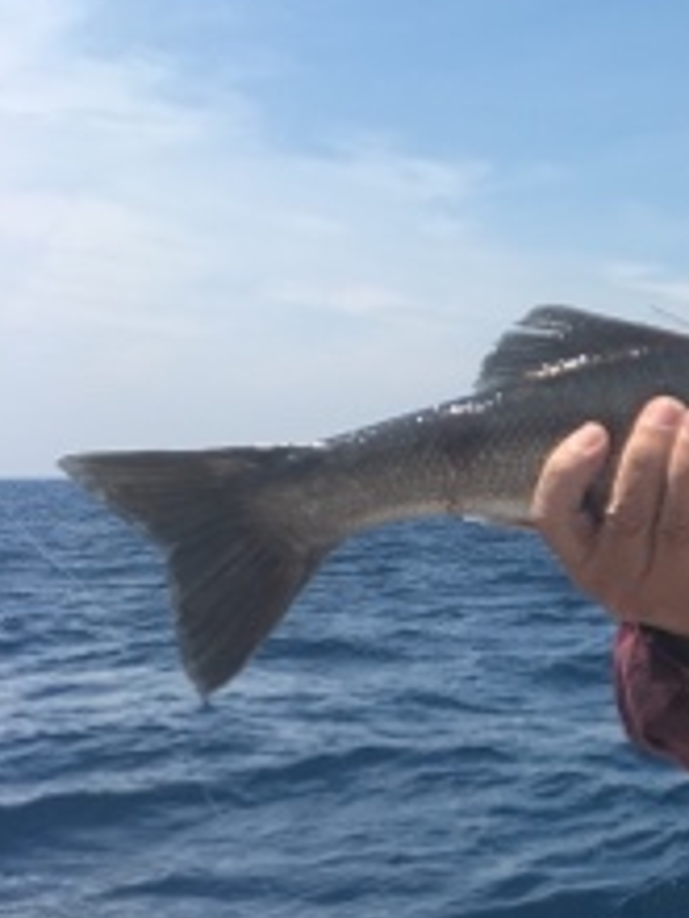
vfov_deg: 29.4
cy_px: 513
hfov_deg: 21.1
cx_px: 766
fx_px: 1752
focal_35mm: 66
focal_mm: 4.15
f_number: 2.2
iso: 25
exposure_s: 1/1451
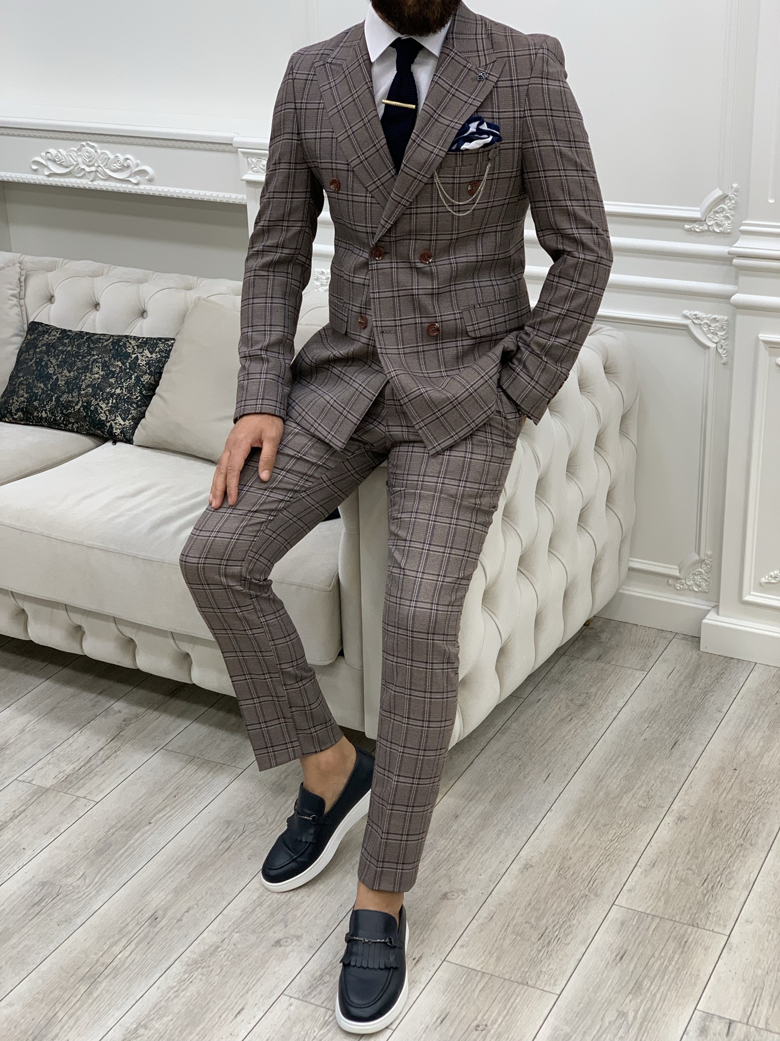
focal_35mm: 52
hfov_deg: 28.0
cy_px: 520
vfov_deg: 36.8
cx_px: 390
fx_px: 1562
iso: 100
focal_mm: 6
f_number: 2.4
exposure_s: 1/122
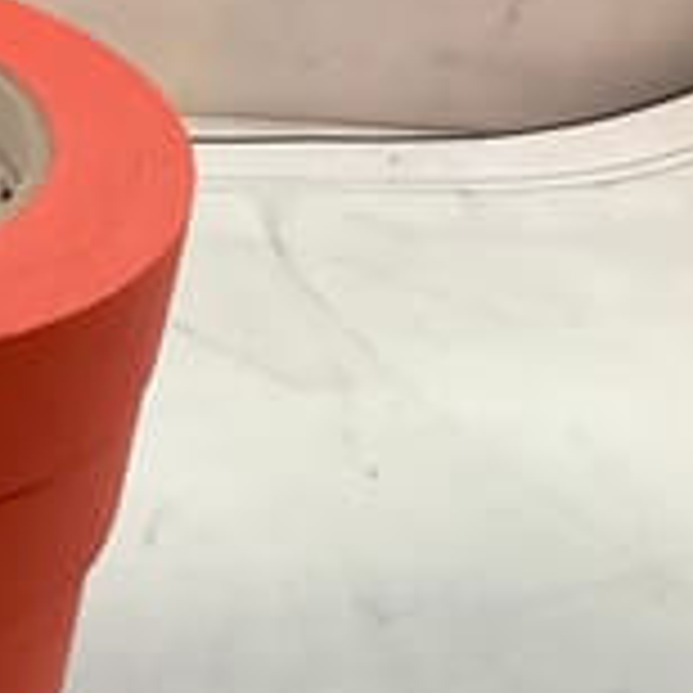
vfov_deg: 19.0
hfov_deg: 17.8
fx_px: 2016
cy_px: 668
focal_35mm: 89
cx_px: -297
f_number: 2.4
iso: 160
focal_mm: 3.3
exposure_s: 1/50
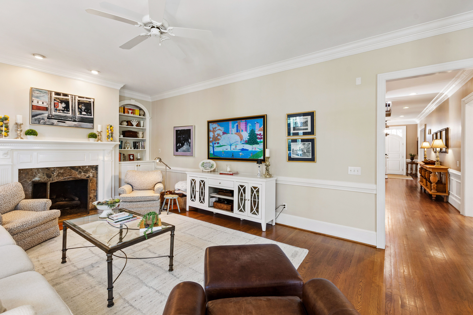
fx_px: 197
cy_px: 158
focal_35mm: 15
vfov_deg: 77.3
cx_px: 236
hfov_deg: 100.4
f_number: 8
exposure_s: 1.3
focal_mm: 10
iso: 100
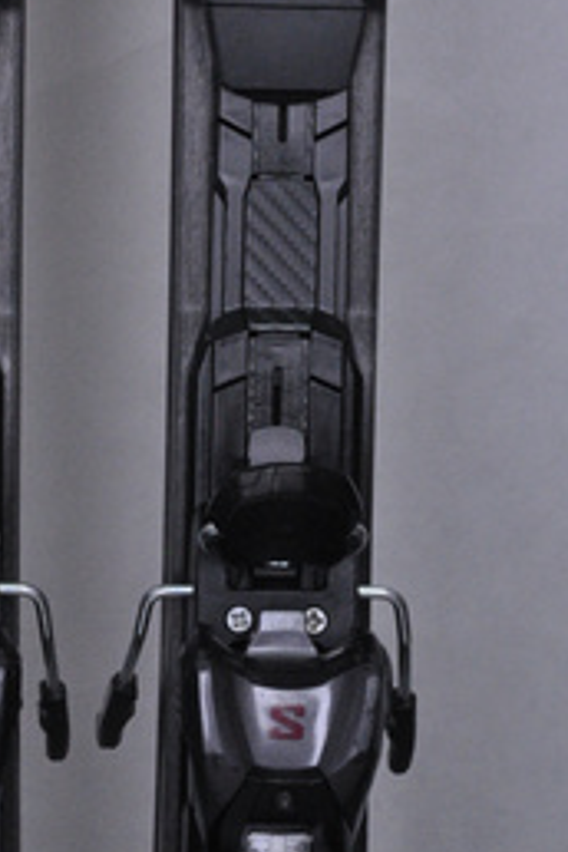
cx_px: 94
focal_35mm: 209
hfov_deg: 6.6
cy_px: 241
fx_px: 4946
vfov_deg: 9.8
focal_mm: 80
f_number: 9.5
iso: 3200
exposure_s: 1/125
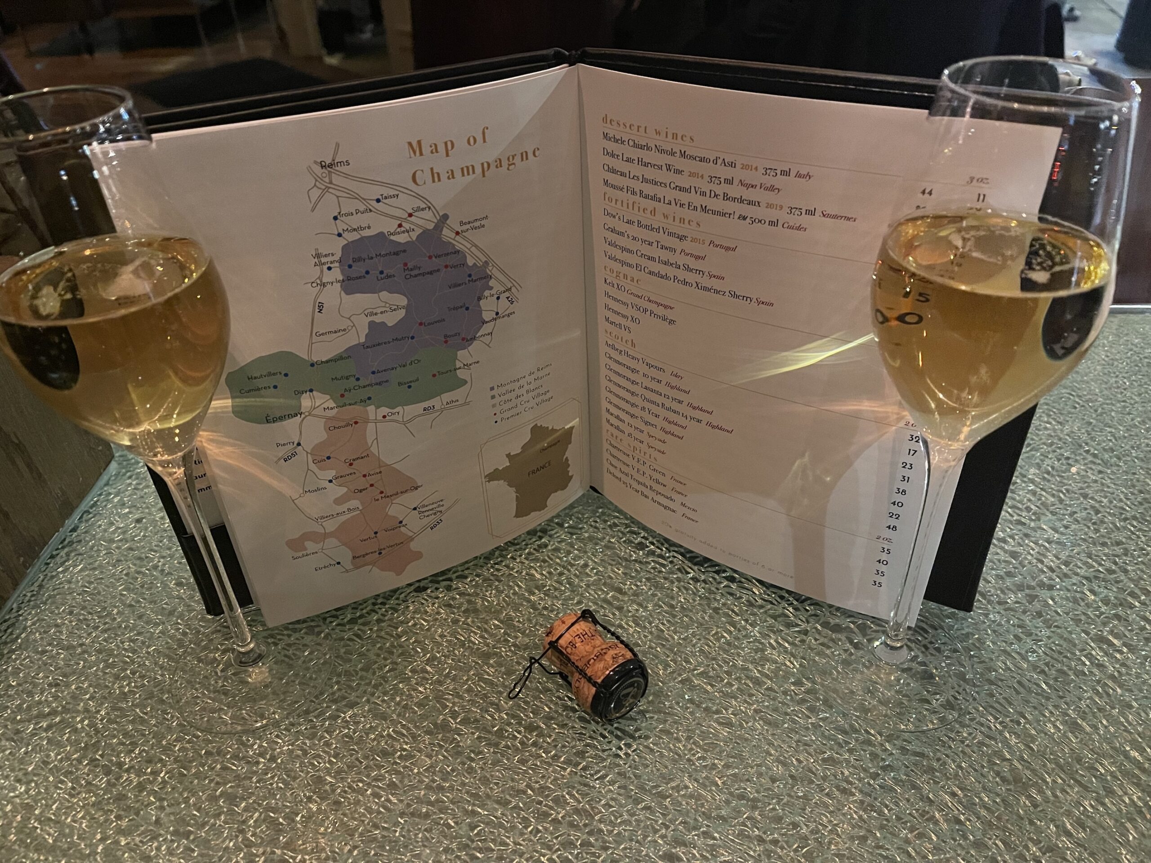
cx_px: 576
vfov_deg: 53.1
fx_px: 865
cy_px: 432
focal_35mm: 26
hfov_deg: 67.3
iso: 800
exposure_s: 1/30
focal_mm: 5.1
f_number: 1.6
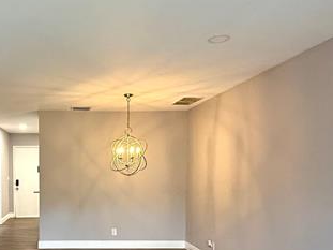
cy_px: 175
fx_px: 346
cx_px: 79
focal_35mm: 36
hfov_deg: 49.1
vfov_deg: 39.0
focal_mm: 2.22
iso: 400
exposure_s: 1/120
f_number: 2.2
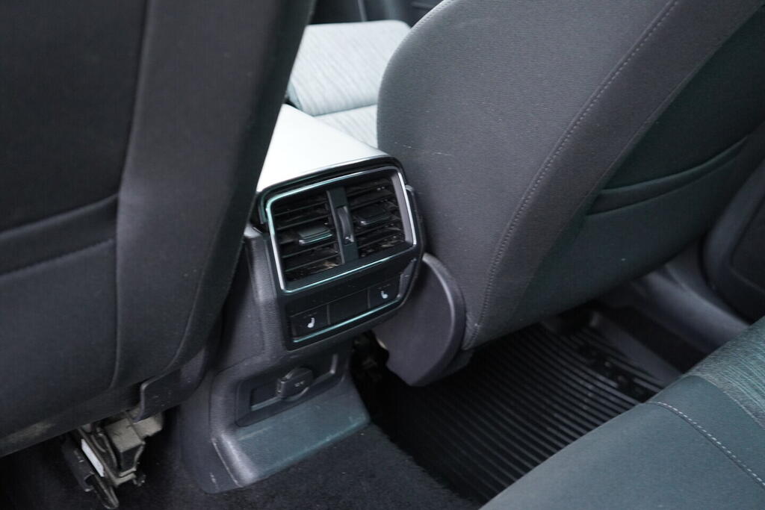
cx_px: 382
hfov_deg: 53.1
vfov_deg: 36.9
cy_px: 255
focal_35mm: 36
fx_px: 765
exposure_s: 1/40
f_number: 2.8
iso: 1600
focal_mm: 24
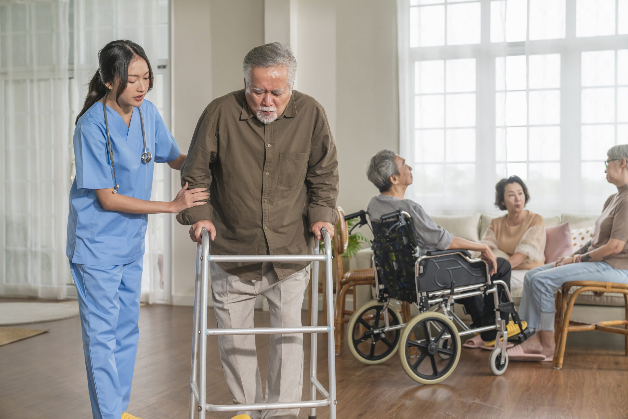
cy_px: 210
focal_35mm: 49
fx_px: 855
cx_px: 314
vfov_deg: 27.5
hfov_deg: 40.3
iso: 640
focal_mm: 49
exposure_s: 1/500
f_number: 3.5
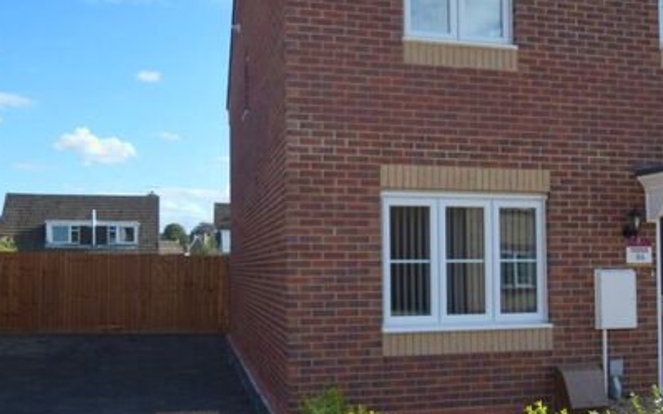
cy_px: 252
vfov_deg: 36.2
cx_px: 321
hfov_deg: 55.5
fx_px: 630
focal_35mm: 35
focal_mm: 13
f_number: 3.5
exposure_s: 1/1250
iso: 200
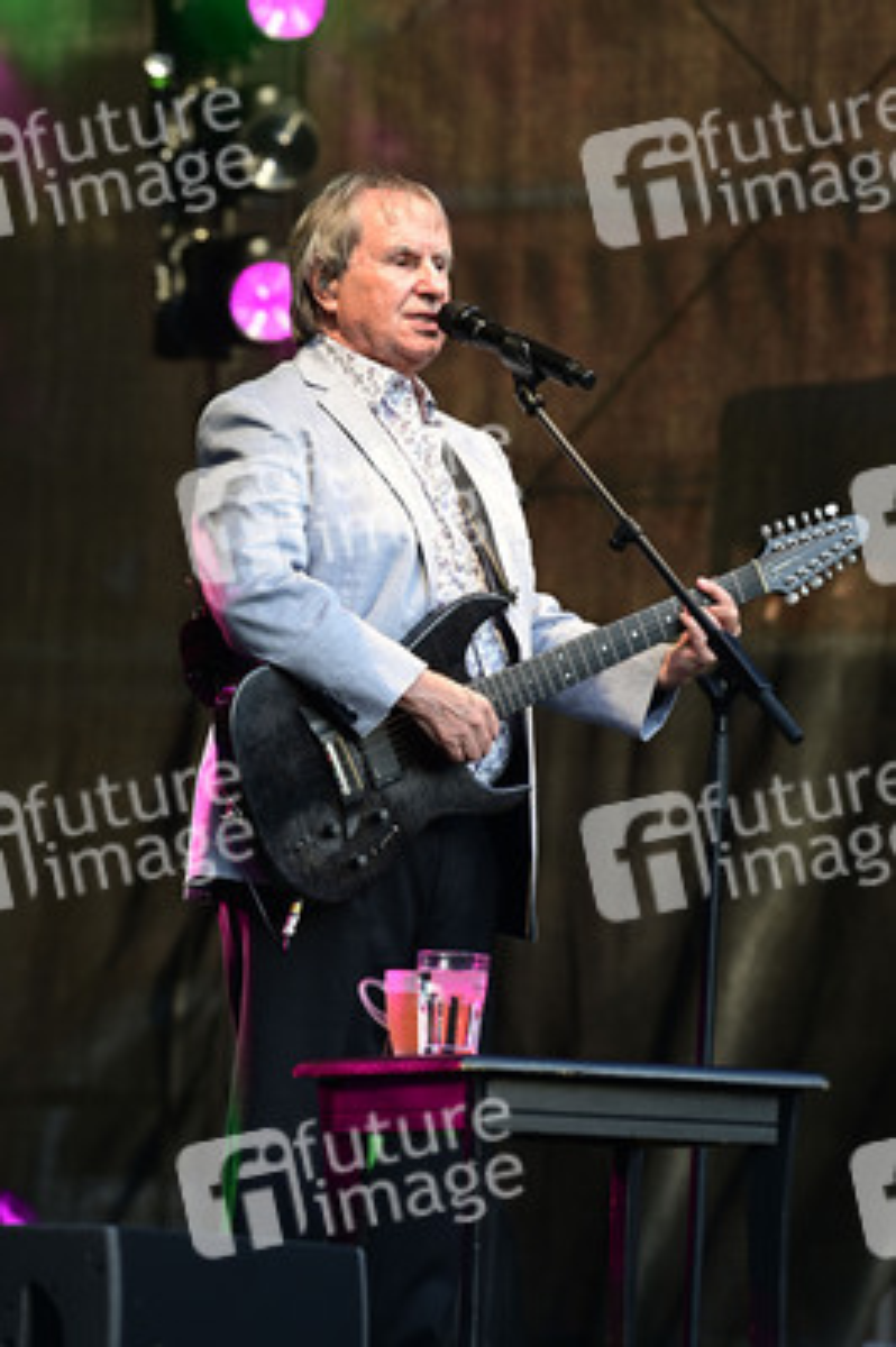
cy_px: 674
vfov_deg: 11.4
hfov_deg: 7.6
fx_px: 6731
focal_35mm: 180
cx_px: 448
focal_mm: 180
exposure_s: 1/400
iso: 320
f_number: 4.5
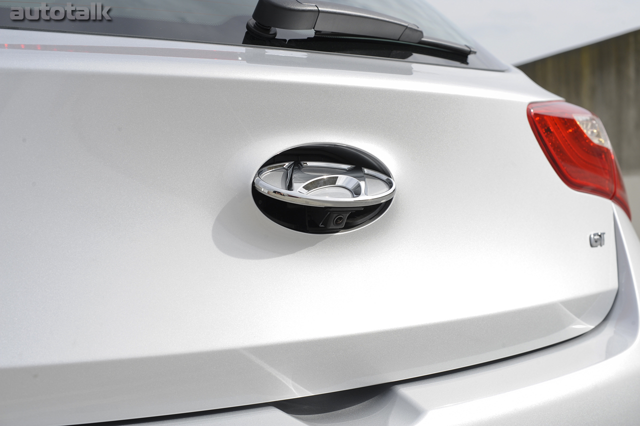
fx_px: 888
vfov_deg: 27.0
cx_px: 320
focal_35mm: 50
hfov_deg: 39.6
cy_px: 213
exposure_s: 1/400
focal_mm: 50
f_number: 8
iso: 200
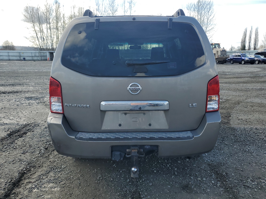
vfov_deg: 53.1
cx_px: 133
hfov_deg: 67.3
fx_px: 200
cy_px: 100
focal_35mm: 26
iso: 50
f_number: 1.5
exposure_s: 1/1429
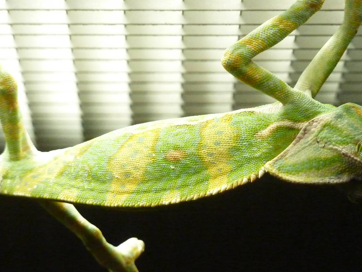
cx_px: 223
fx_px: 3441
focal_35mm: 329
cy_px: 162
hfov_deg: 6.0
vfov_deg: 4.5
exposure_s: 1/160
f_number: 4.7
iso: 800
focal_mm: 39.7
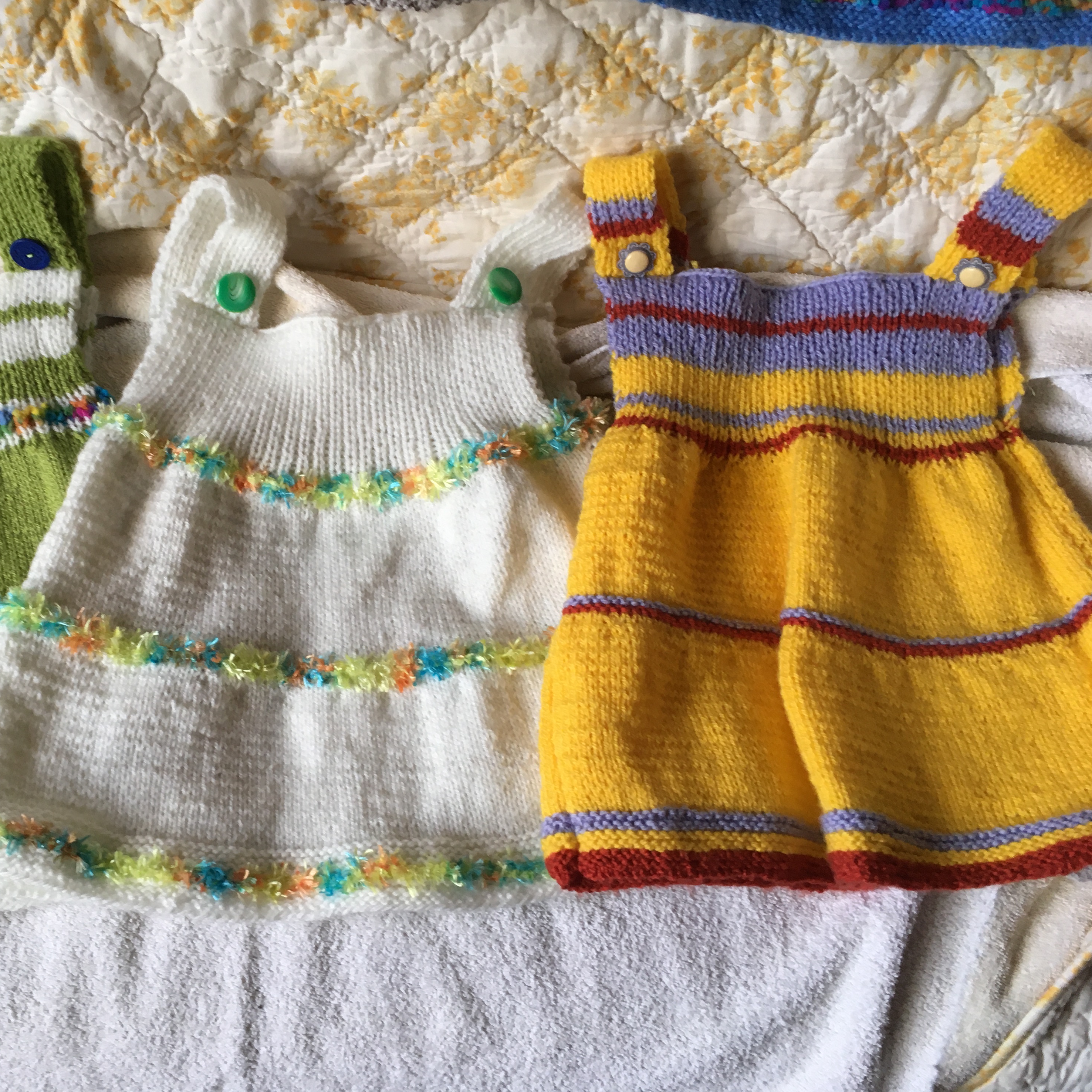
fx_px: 1249
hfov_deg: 46.4
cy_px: 547
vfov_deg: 47.2
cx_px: 356
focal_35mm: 35
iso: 64
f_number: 2.2
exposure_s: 1/33
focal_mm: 4.15
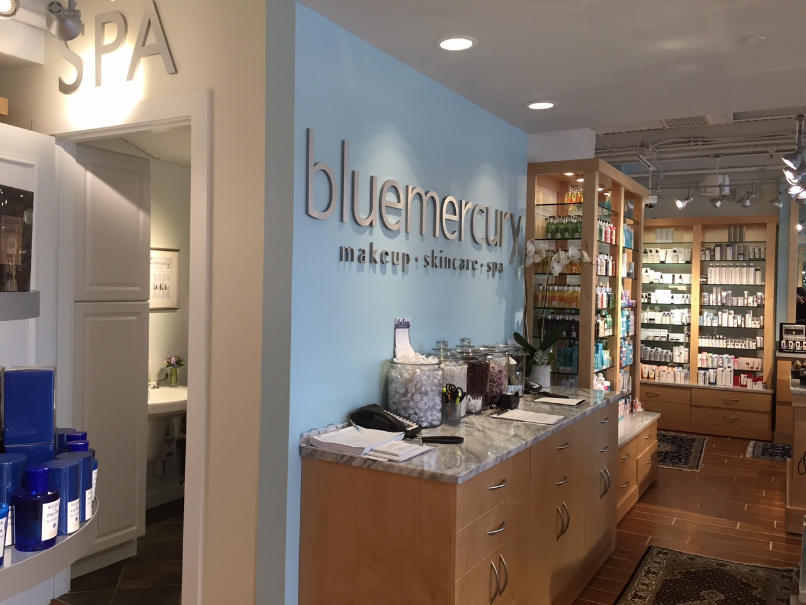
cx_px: 403
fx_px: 675
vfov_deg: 48.2
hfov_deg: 61.7
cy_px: 302
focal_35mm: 29
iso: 32
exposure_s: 1/40
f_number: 2.2
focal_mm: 4.15
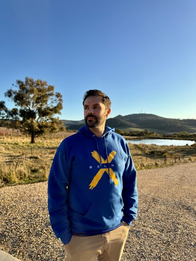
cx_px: 98
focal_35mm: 24
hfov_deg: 56.8
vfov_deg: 71.6
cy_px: 130
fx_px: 181
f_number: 1.78
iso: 80
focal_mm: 6.76
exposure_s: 1/1923
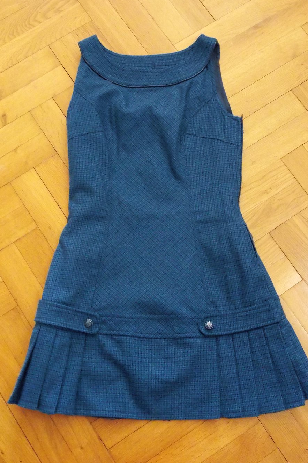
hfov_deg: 29.9
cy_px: 231
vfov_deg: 43.6
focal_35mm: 45
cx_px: 146
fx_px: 578
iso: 800
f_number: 3.3
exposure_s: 1/40
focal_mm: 6.1
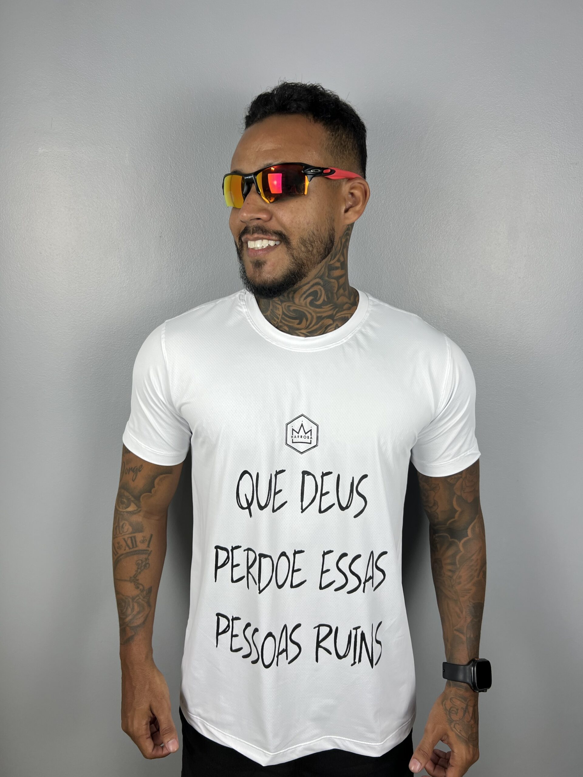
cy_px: 388
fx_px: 584
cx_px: 292
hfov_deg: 53.1
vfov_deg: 67.3
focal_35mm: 26
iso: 40
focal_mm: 5.7
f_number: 1.5
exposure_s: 1/120
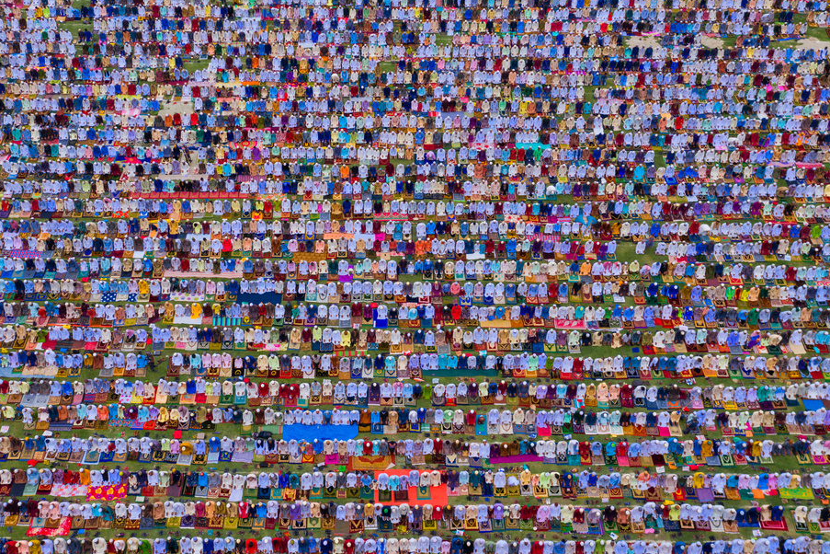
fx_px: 715
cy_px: 258
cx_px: 373
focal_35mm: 31
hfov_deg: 60.2
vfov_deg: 42.3
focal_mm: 10.26
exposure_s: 1/240
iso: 100
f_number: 5.6
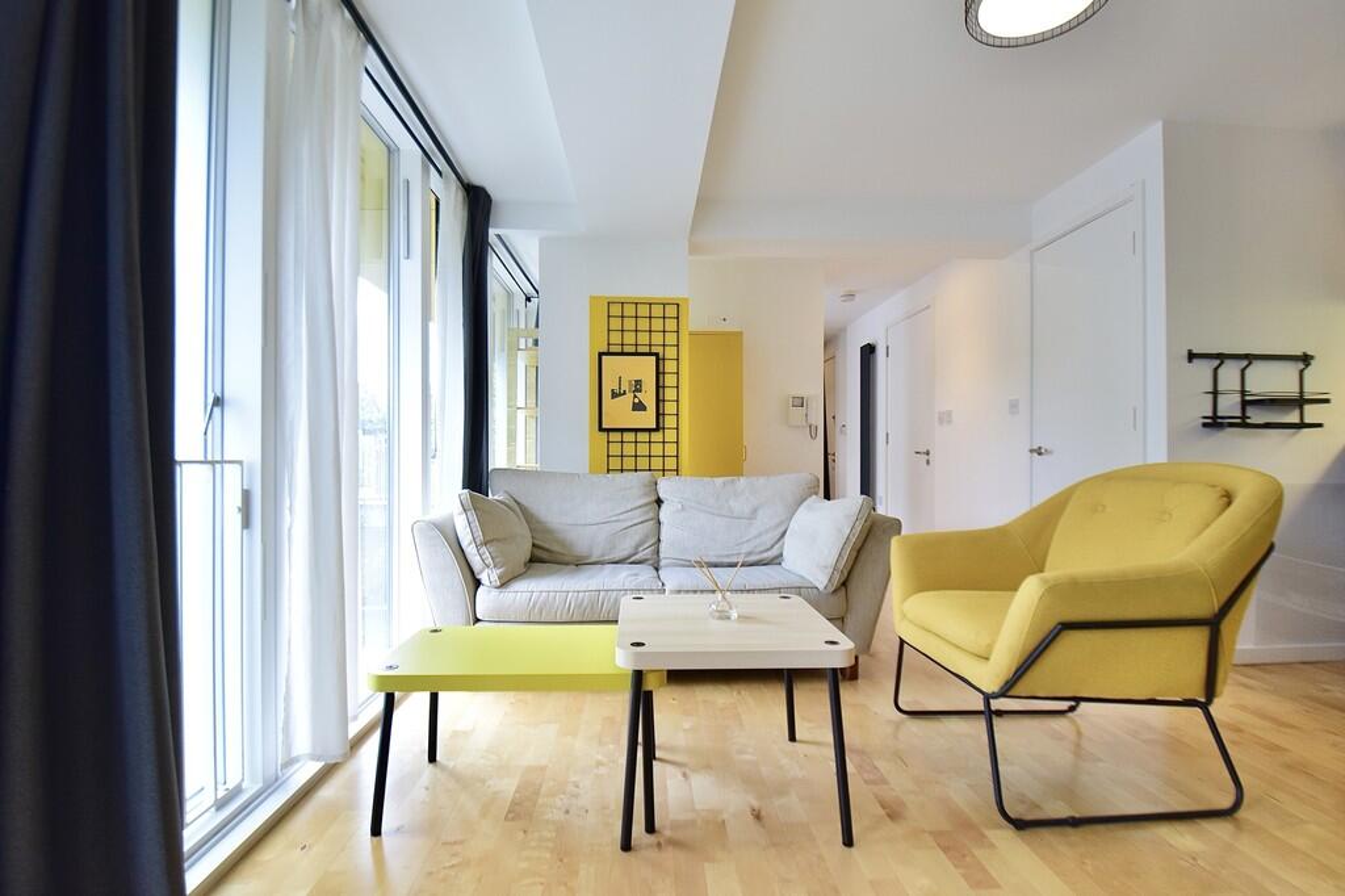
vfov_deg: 77.3
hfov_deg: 100.4
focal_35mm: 15
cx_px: 672
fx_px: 560
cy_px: 448
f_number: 3.5
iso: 800
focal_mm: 10
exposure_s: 1/100
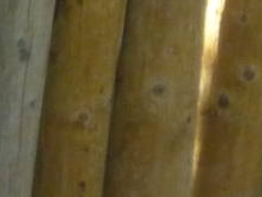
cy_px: 636
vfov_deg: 1.0
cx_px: -543
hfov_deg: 1.3
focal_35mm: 1474
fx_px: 11163
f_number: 5.9
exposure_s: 1/125
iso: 320
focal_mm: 36
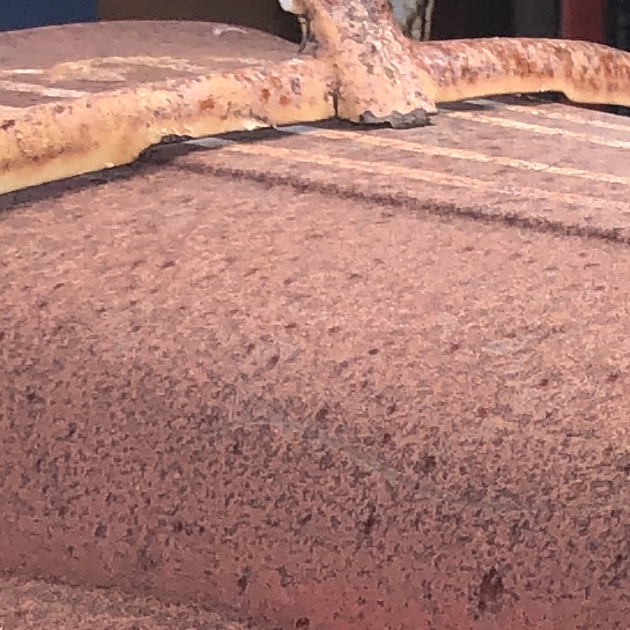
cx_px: 258
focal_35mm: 183
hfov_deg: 9.6
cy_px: 1110
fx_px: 3768
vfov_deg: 9.2
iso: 20
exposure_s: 1/852
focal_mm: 3.99
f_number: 1.8
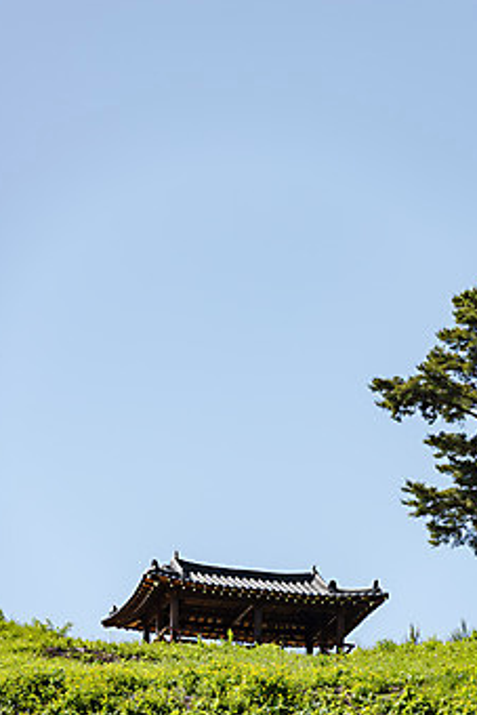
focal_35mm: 235
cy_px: 408
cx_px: 249
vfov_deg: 8.8
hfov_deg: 5.9
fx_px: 4666
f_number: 5
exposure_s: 1/640
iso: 100
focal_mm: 200
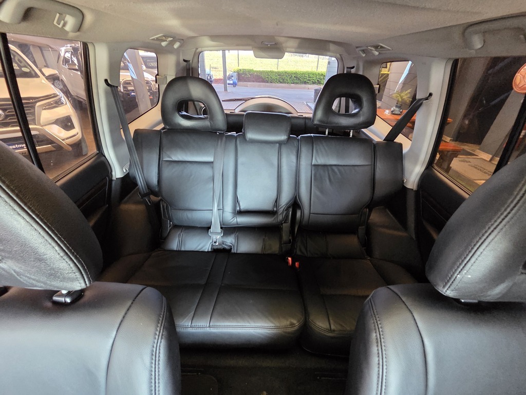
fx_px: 198
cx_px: 263
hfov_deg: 106.2
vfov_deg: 89.9
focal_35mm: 13
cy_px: 198
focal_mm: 2.2
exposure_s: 1/50
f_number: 2.2
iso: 1600
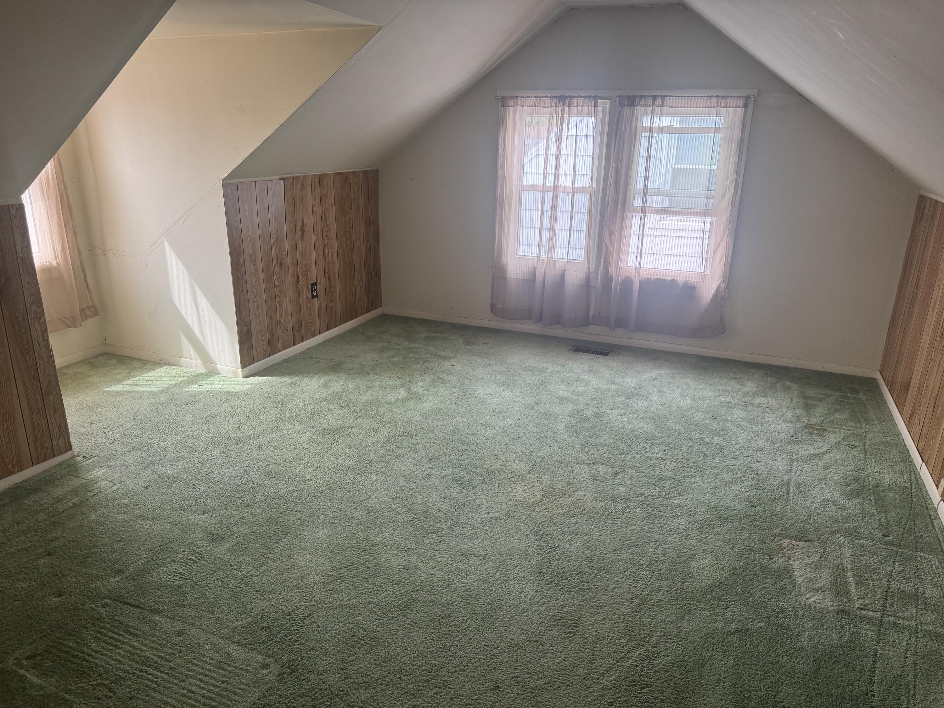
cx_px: 472
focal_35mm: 24
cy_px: 354
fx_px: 654
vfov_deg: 56.8
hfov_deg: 71.6
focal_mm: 6.76
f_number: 1.78
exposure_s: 1/120
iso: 125
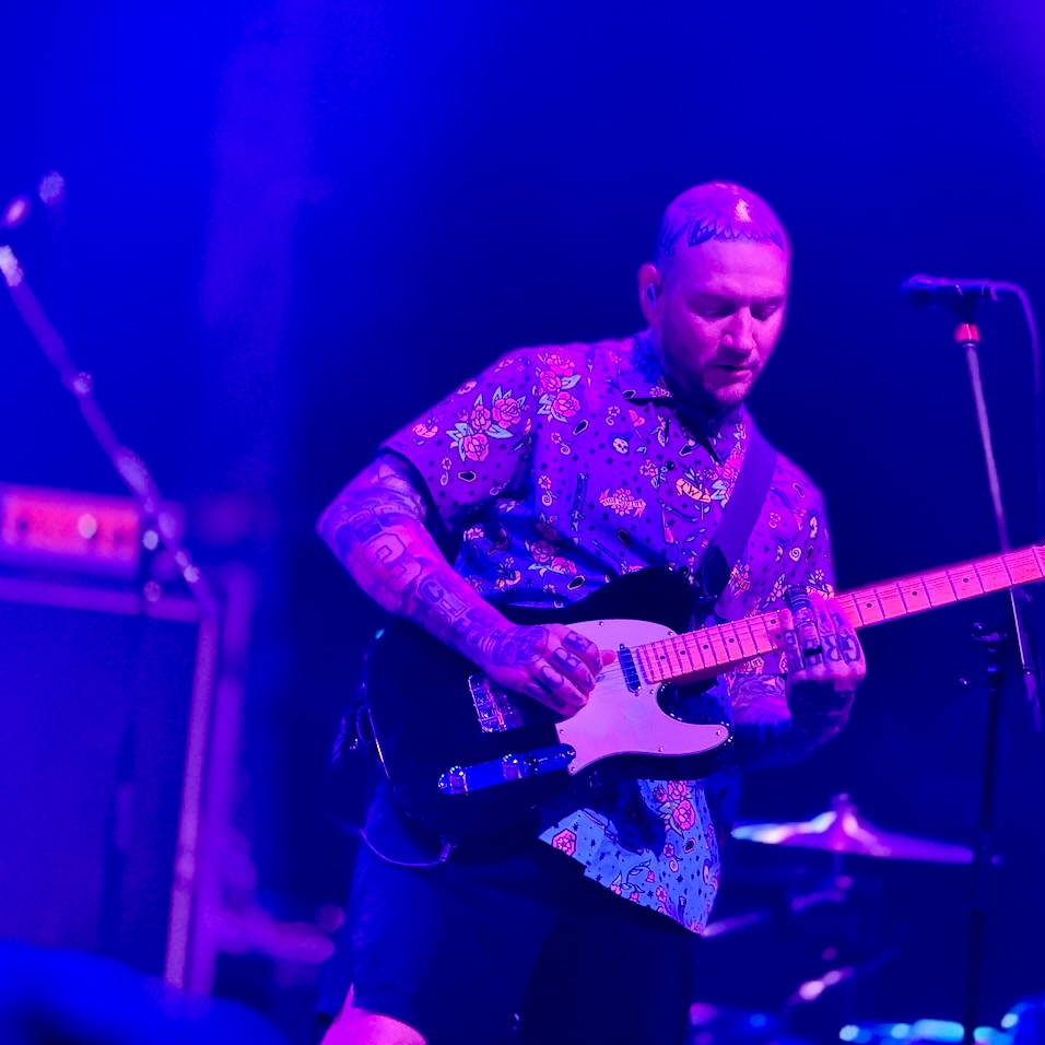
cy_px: 522
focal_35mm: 142
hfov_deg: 12.3
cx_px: 595
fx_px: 4850
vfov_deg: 12.3
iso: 640
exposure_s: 1/43
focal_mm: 15.66
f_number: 2.8
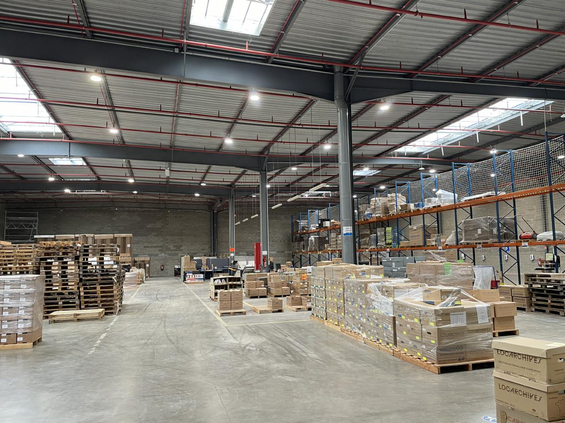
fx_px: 424
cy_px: 212
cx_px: 282
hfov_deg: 67.3
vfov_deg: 53.1
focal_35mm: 26
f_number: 1.6
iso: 80
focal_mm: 4.2
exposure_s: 1/50
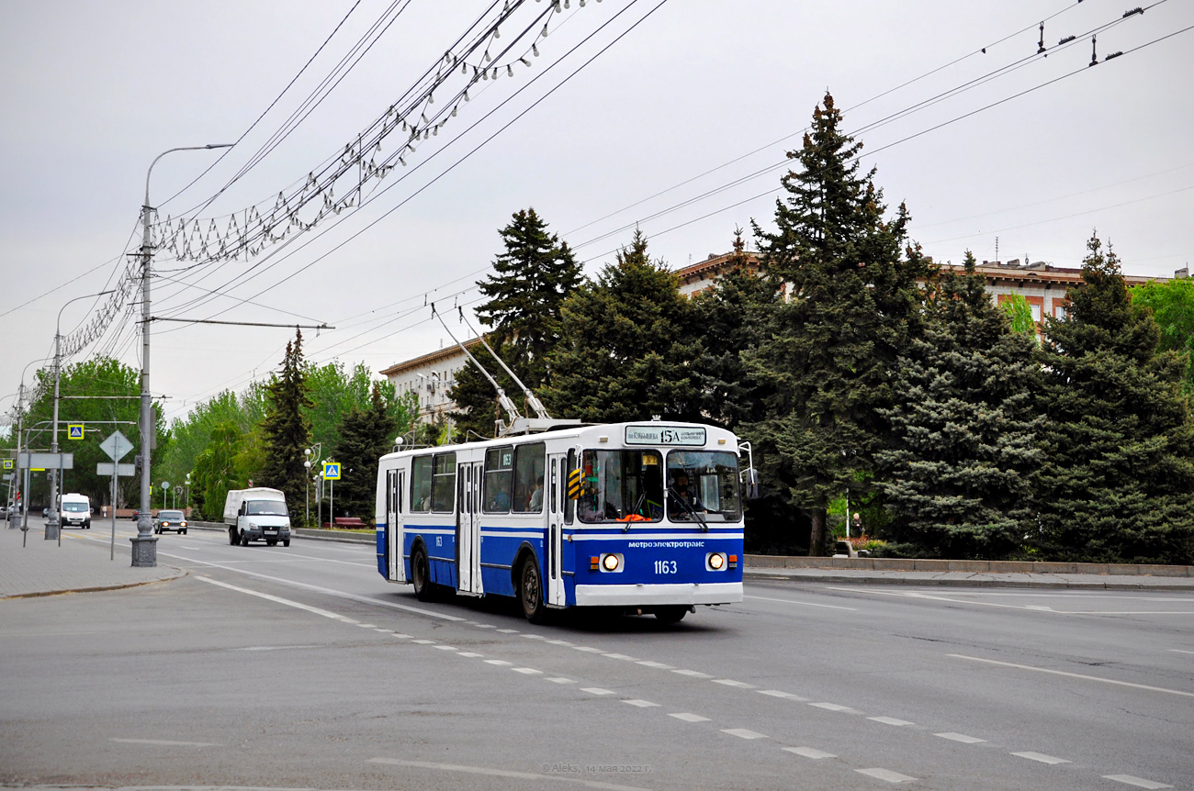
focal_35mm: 45
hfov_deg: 43.7
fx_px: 1490
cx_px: 597
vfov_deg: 29.8
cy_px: 396
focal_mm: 30
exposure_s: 1/400
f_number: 7.1
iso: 200
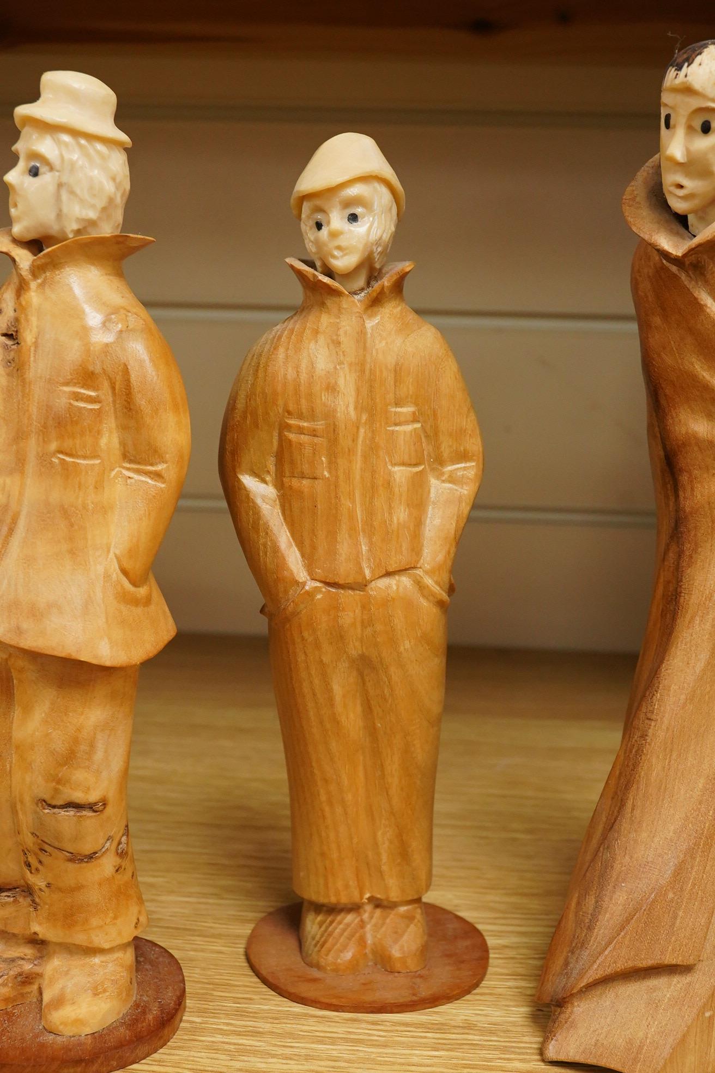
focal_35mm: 45
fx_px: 1341
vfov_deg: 43.6
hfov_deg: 29.9
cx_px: 358
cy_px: 536
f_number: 7.1
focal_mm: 30
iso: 2500
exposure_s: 1/100
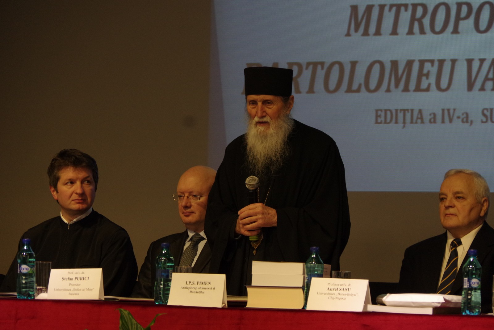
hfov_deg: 11.9
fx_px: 2360
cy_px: 165
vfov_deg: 8.0
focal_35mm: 172
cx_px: 247
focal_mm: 115
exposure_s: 1/80
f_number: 5.6
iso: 1600
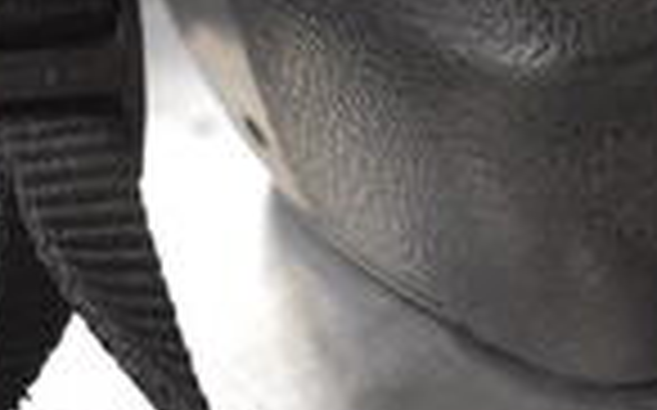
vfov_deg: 8.9
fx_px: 2523
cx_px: 801
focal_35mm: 141
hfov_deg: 14.3
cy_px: -329
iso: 3200
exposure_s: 1/60
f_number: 4
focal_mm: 22
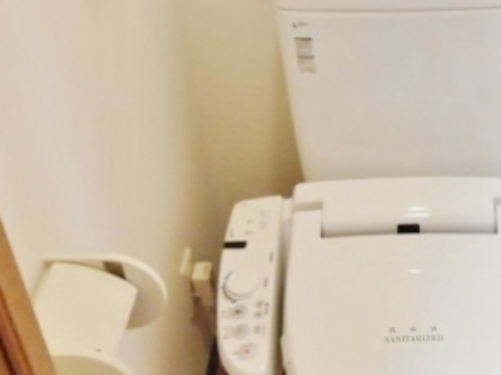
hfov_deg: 30.0
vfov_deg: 23.2
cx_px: 404
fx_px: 911
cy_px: 232
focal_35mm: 63
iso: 400
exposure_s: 1/25
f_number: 4
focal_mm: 5.2
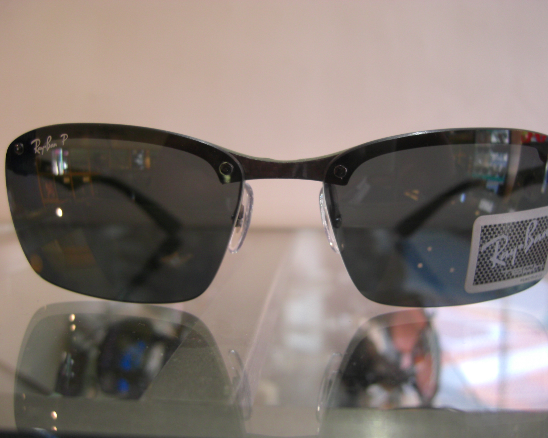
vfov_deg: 37.3
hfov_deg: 45.8
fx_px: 649
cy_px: 221
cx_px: 291
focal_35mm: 40
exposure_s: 1/50
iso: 200
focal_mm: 7.9
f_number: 2.8
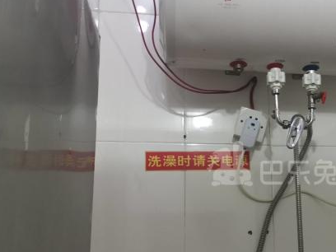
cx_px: 273
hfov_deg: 34.9
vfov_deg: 27.4
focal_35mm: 53
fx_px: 514
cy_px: 164
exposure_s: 1/50
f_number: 1.8
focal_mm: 5.58
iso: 250
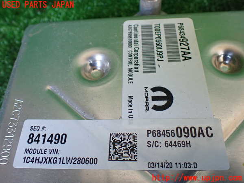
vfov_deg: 46.8
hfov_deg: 60.0
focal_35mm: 30
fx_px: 211
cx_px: 122
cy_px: 92
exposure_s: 1/125
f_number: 2.3
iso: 400
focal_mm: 5.4
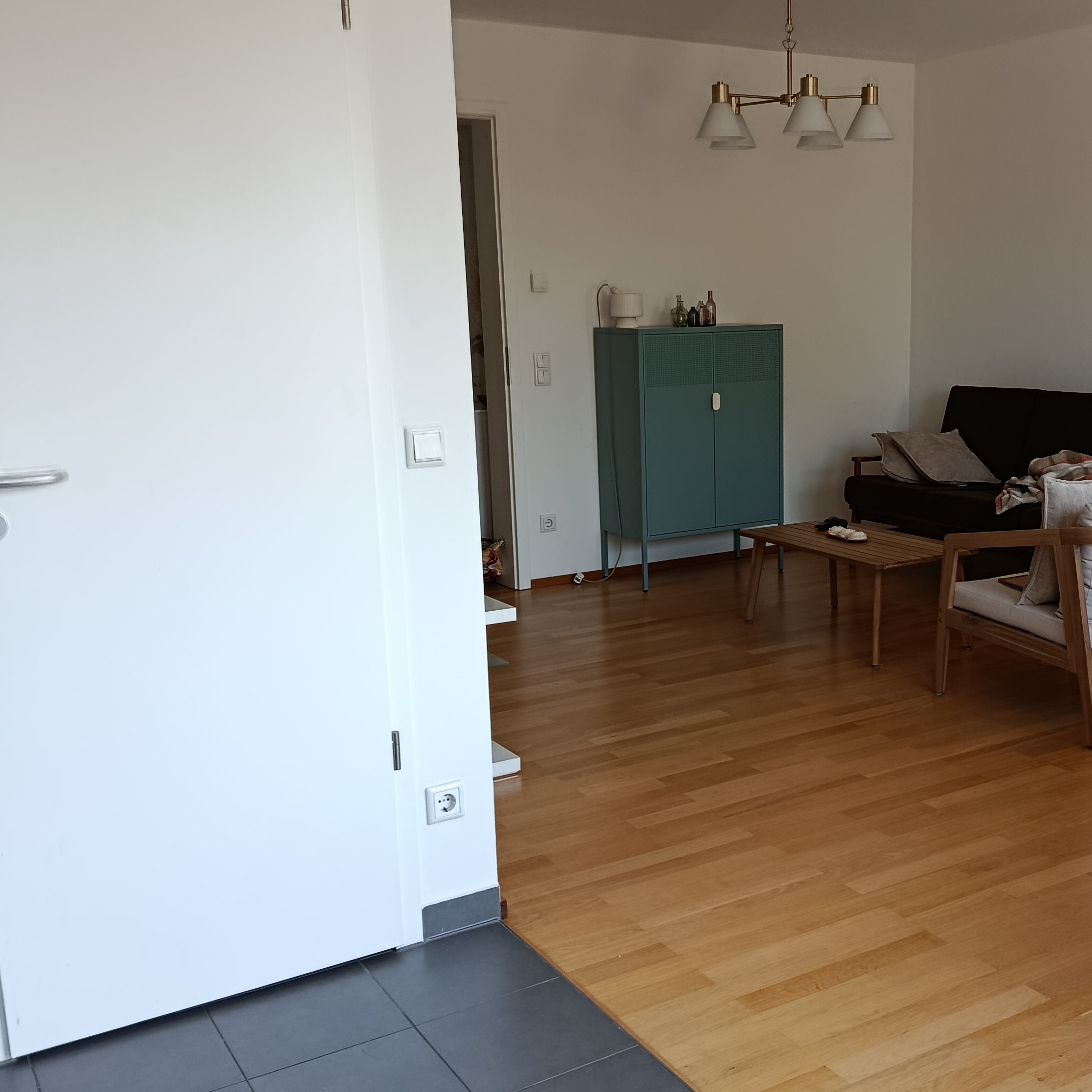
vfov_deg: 43.9
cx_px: 719
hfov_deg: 43.3
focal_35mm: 38
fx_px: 1356
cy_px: 547
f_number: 1.7
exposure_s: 1/100
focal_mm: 5.24
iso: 342
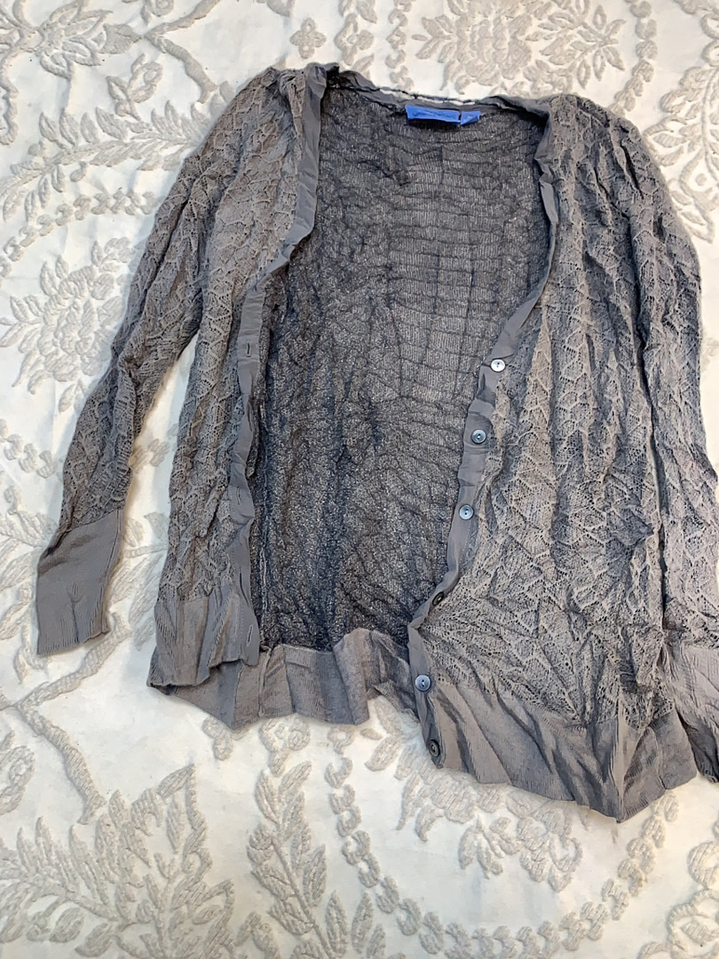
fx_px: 720
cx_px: 360
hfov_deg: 53.1
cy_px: 480
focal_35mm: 26
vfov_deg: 67.3
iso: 64
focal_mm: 4.25
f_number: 1.8
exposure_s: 1/100
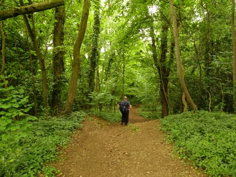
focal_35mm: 24
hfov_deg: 71.6
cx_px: 118
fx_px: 164
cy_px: 88
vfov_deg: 56.9
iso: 160
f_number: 3.5
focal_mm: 4.1
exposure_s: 1/30
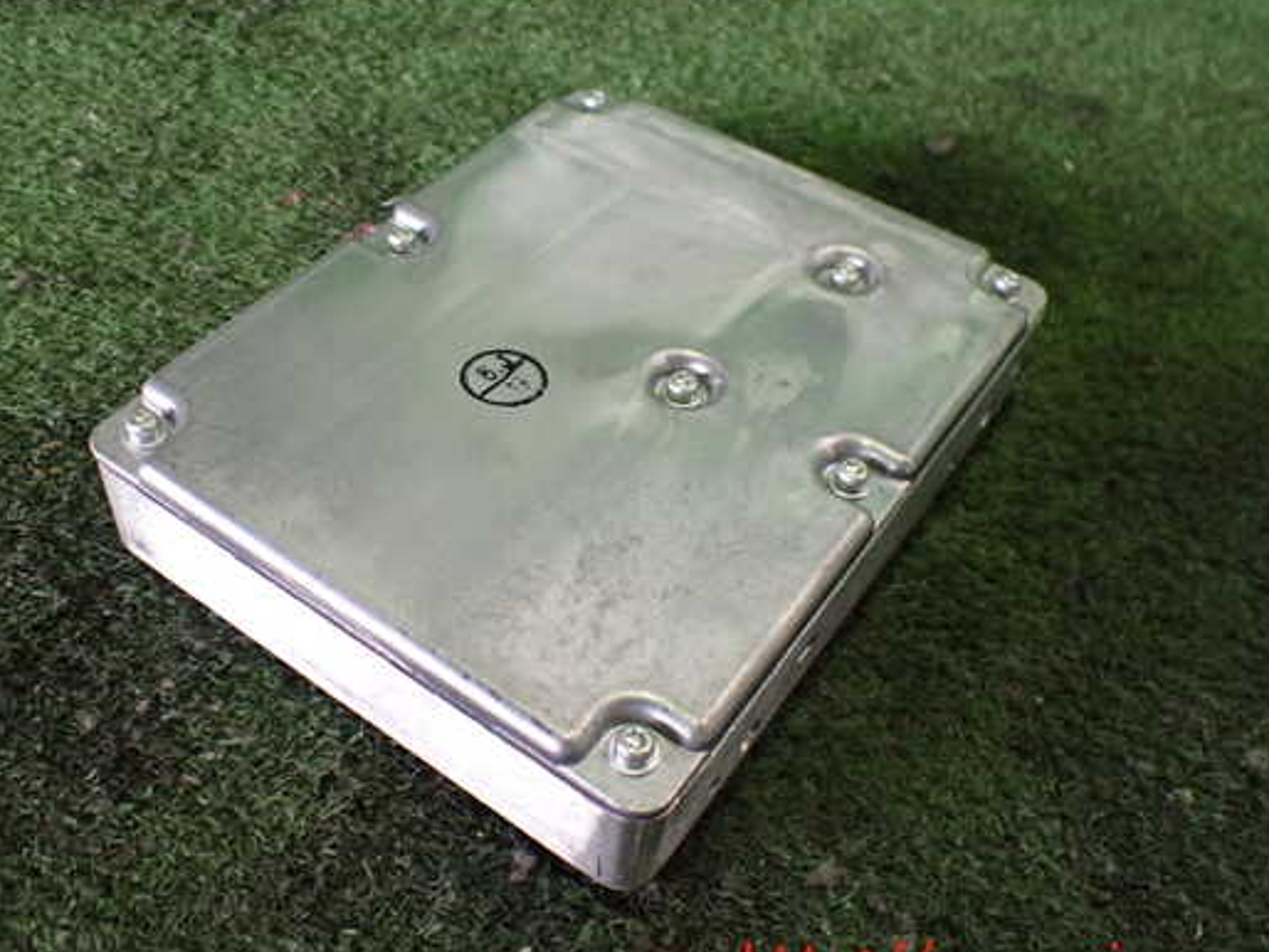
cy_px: 444
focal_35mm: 35
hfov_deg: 52.5
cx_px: 560
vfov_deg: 40.7
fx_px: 1284
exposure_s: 1/125
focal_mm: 5.4
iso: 640
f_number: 2.3
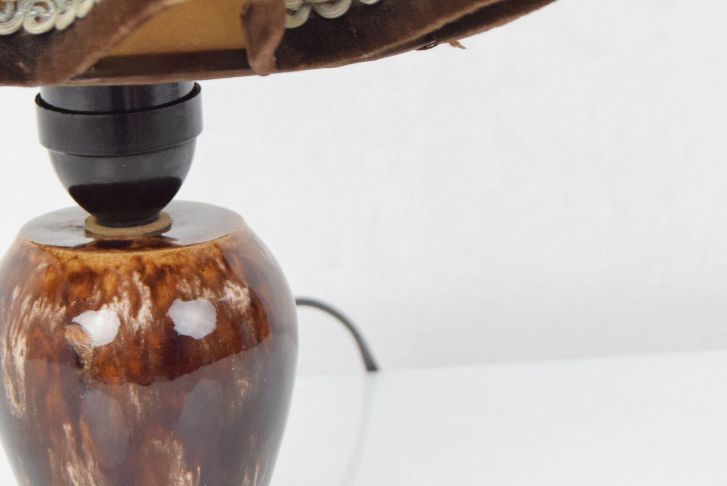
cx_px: 94
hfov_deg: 15.6
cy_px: 326
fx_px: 2627
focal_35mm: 130
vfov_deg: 10.6
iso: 1600
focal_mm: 45
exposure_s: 1/160
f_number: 6.3
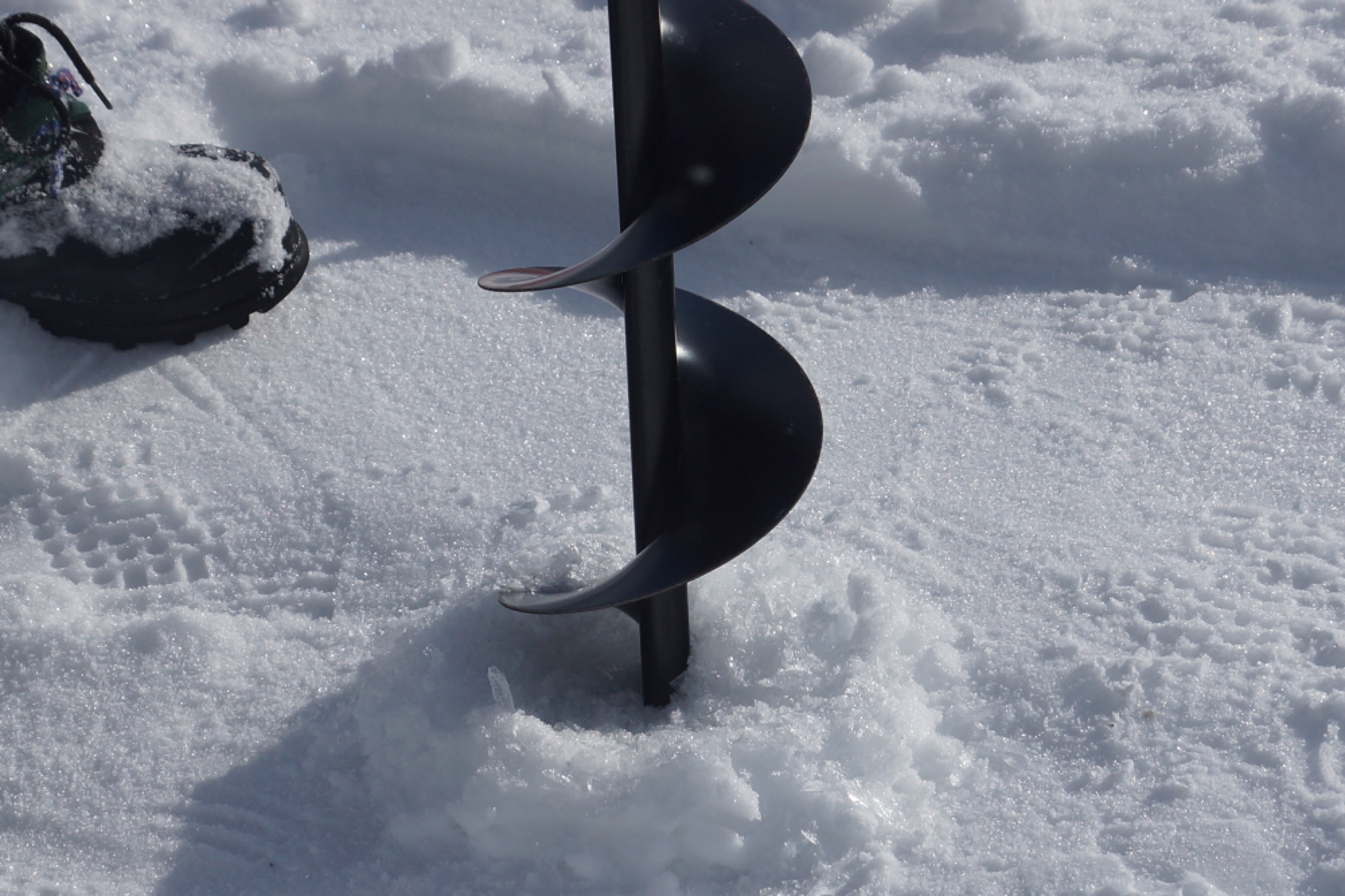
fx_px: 4482
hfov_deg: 17.1
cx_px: 672
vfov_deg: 11.4
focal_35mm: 120
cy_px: 448
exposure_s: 1/400
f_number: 9
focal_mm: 40
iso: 100
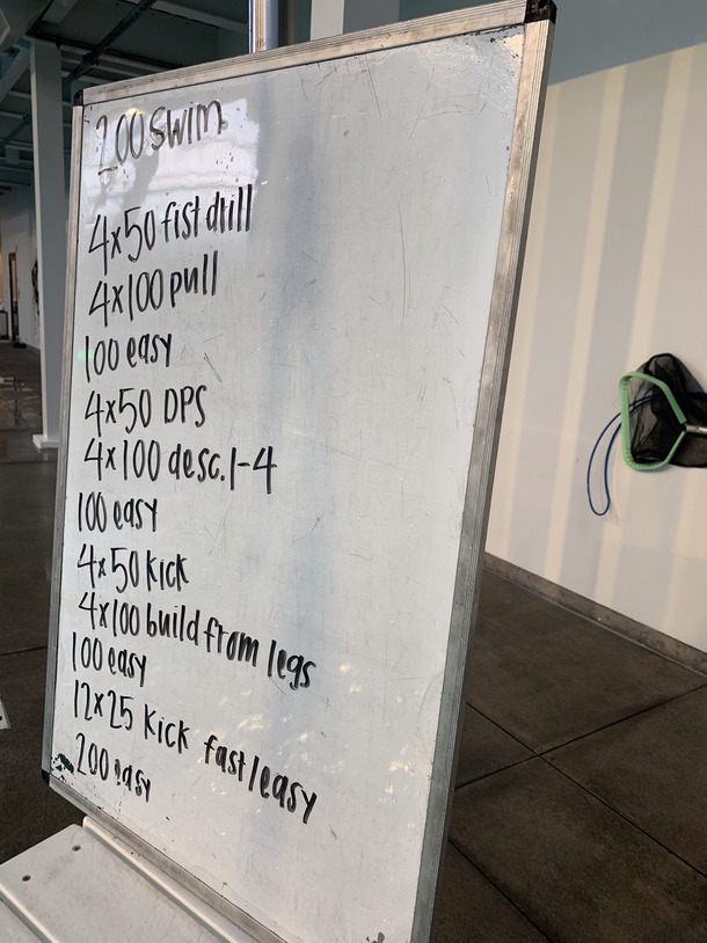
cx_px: 354
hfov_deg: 53.0
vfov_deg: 67.3
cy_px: 472
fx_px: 708
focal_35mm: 26
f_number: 1.8
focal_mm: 4.25
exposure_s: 1/121
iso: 80
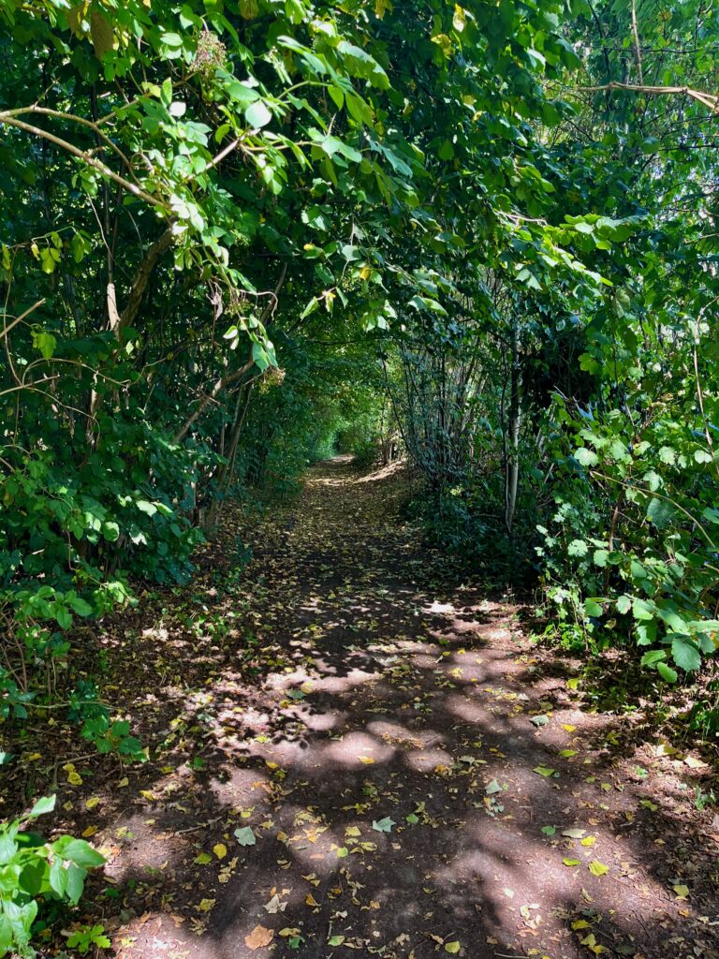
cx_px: 360
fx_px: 720
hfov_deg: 53.1
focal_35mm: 26
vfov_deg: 67.3
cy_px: 480
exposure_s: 1/121
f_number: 1.6
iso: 80
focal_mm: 5.1
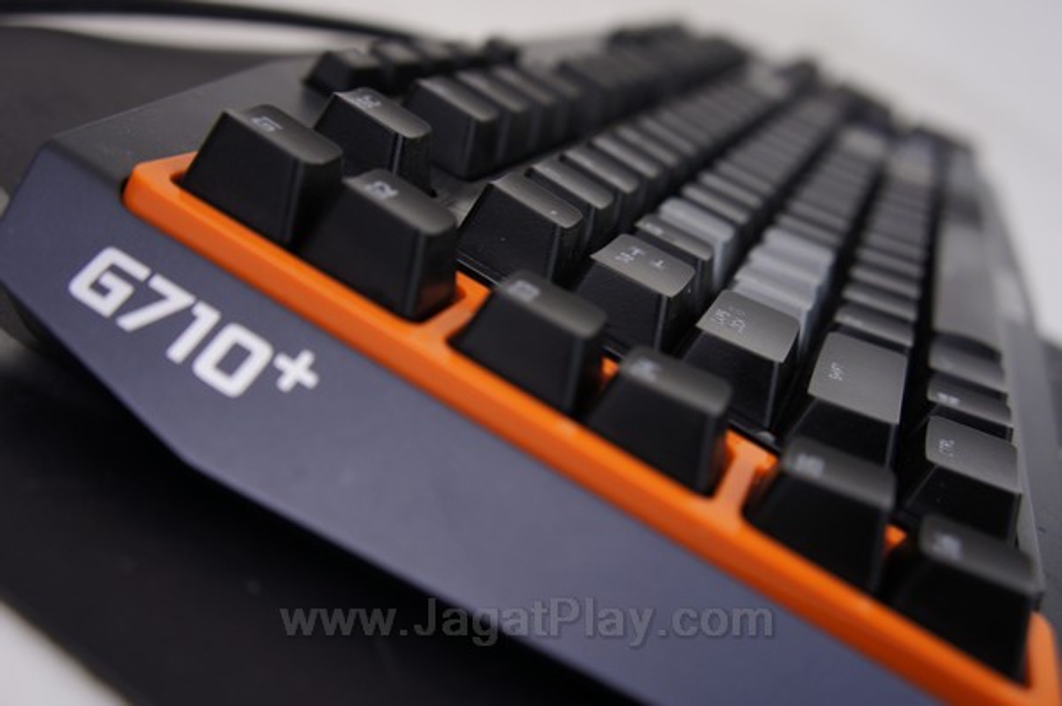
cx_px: 531
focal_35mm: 40
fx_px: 1194
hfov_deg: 48.0
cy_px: 353
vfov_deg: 33.0
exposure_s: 1/50
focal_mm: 27
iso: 250
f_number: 4
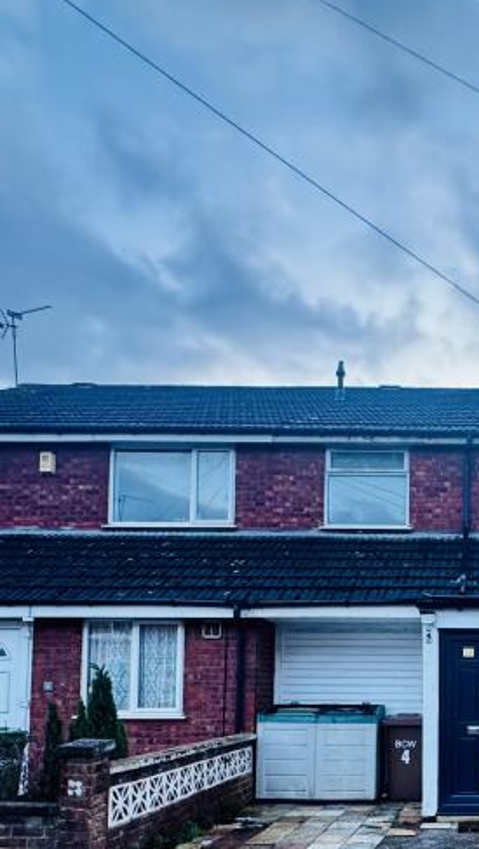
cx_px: 502
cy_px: 656
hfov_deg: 33.0
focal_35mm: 32
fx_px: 722
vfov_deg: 57.3
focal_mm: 2.22
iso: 250
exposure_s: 1/99
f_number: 2.2
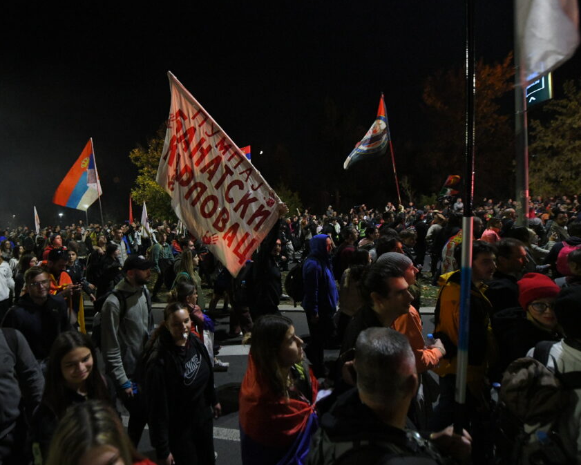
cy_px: 233
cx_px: 241
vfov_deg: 80.4
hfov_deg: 92.2
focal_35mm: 16
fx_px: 275
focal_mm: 14
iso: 10000
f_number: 4
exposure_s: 1/100
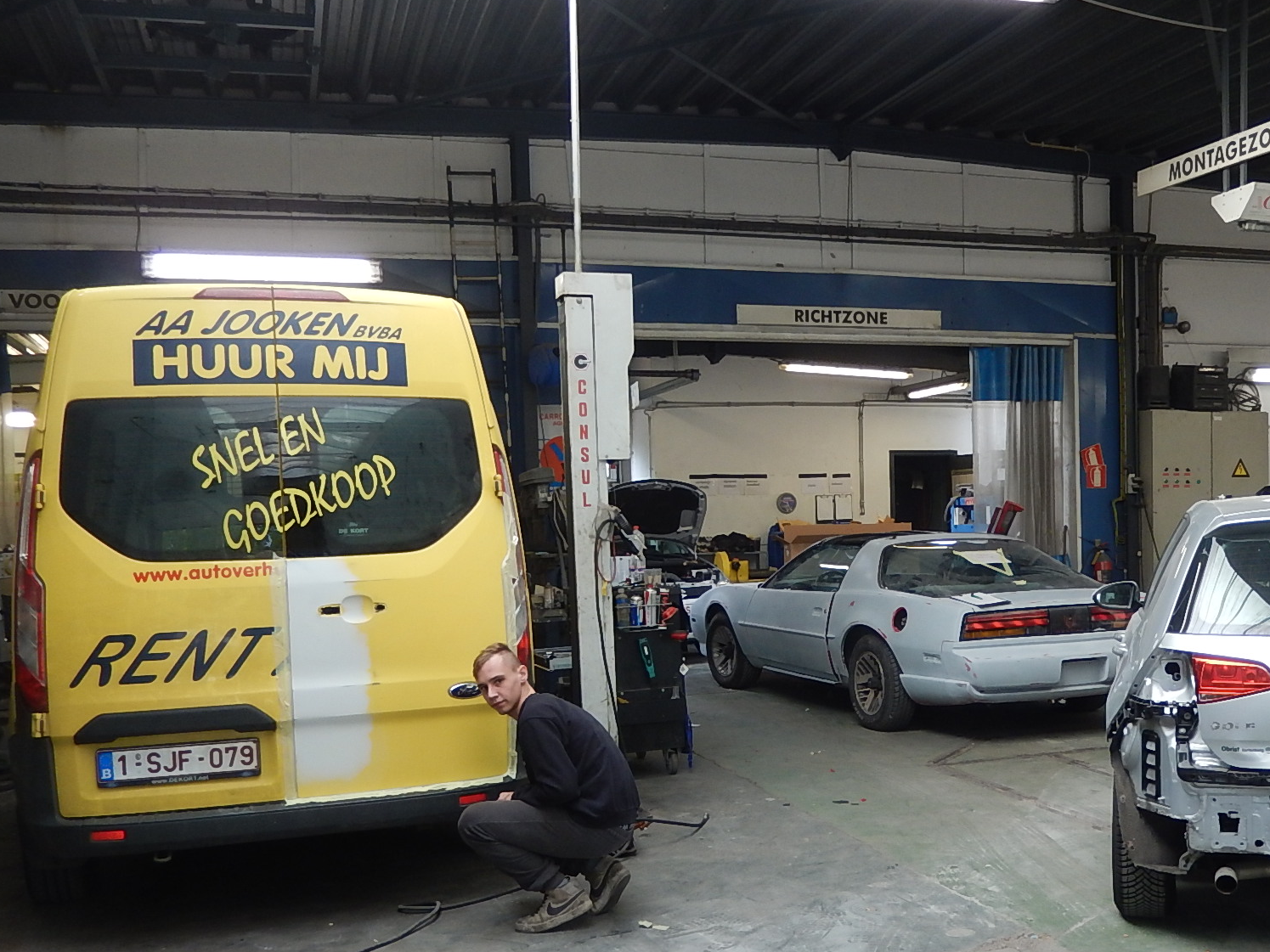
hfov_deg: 48.3
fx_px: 1394
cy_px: 589
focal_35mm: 38
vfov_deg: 37.5
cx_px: 833
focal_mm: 4.5
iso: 125
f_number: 3.4
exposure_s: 1/50
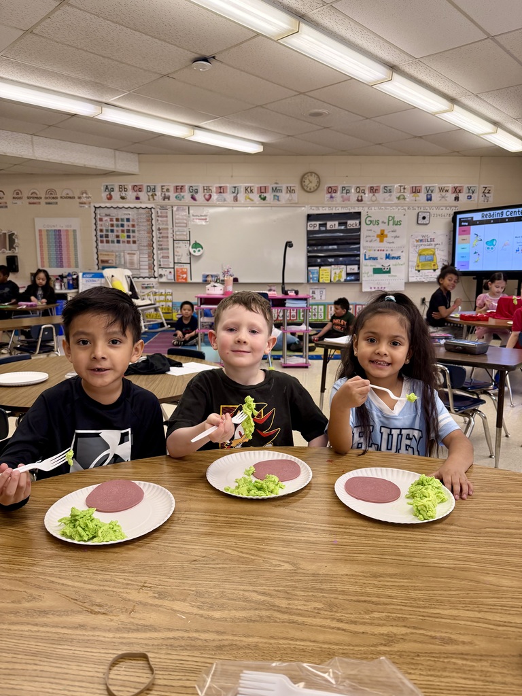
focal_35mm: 24
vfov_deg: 71.6
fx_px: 483
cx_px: 261
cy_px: 348
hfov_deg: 56.8
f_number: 1.78
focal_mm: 6.76
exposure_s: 1/228
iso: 200
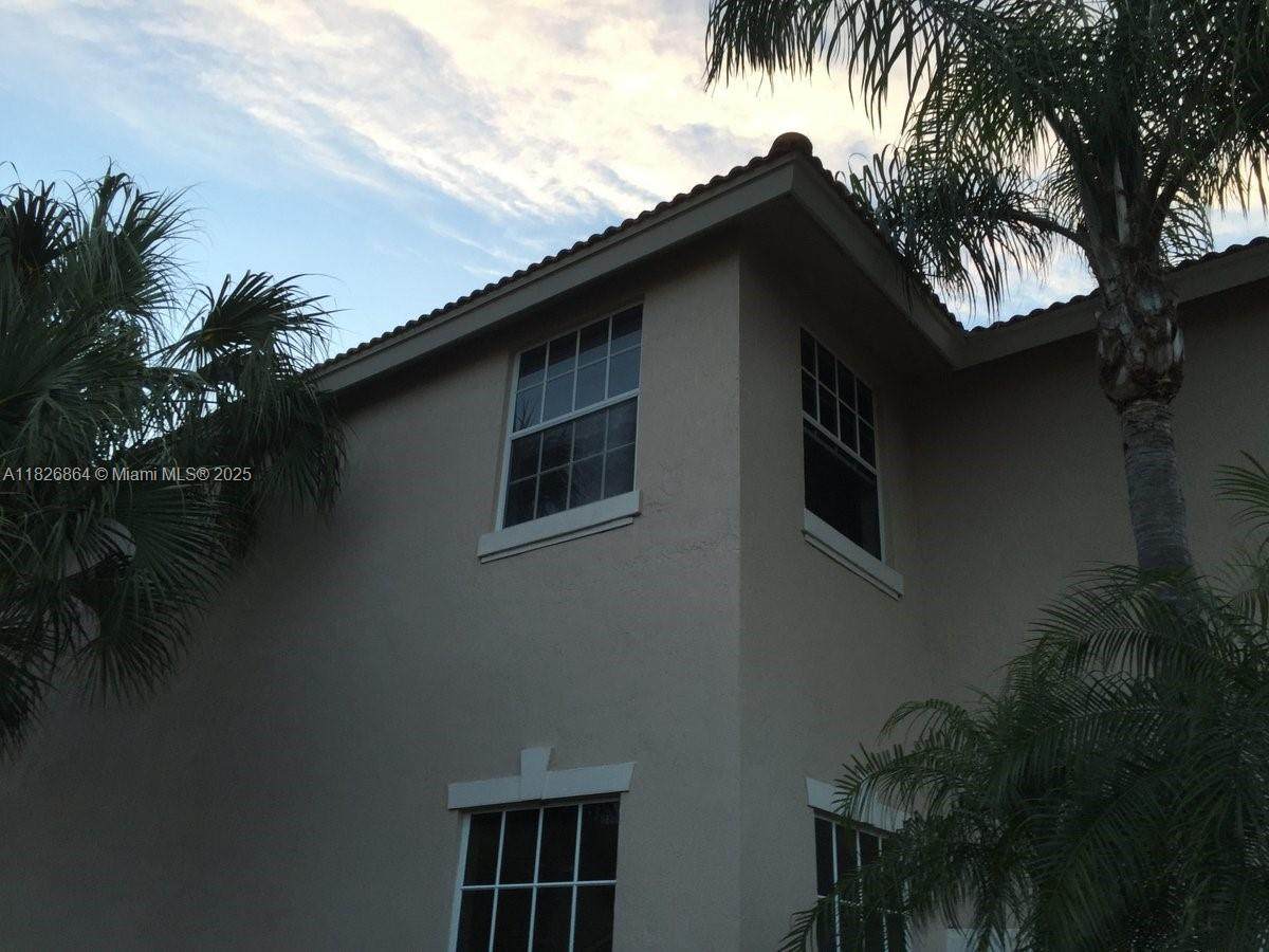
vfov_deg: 48.2
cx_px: 634
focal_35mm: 29
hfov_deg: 61.7
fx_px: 1063
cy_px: 476
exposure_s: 1/60
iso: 40
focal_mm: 4.15
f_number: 2.2
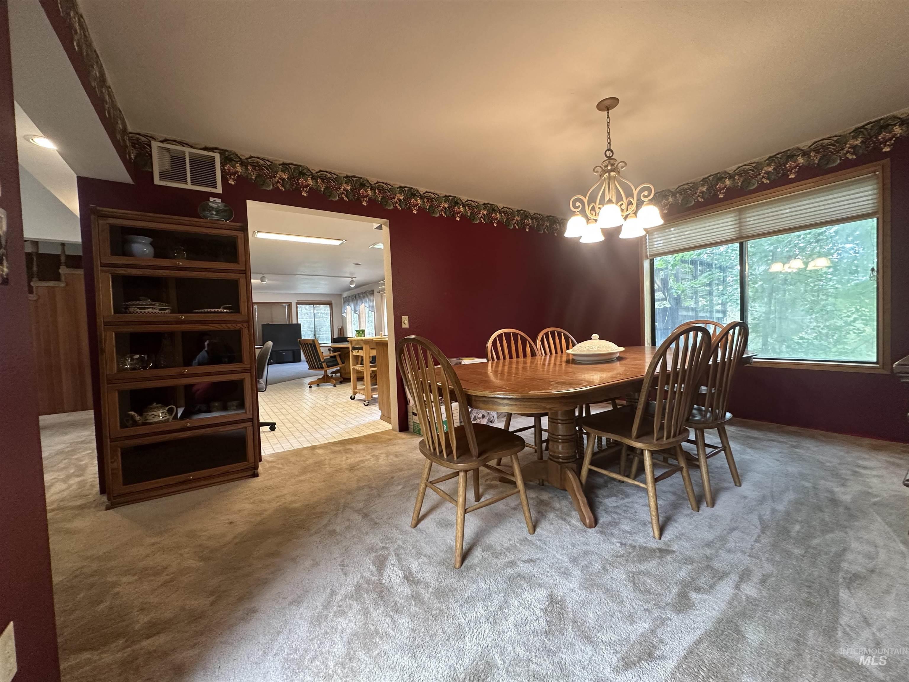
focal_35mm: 14
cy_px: 341
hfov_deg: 102.1
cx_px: 454
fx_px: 368
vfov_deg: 85.7
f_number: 2.2
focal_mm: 2.22
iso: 320
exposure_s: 1/60
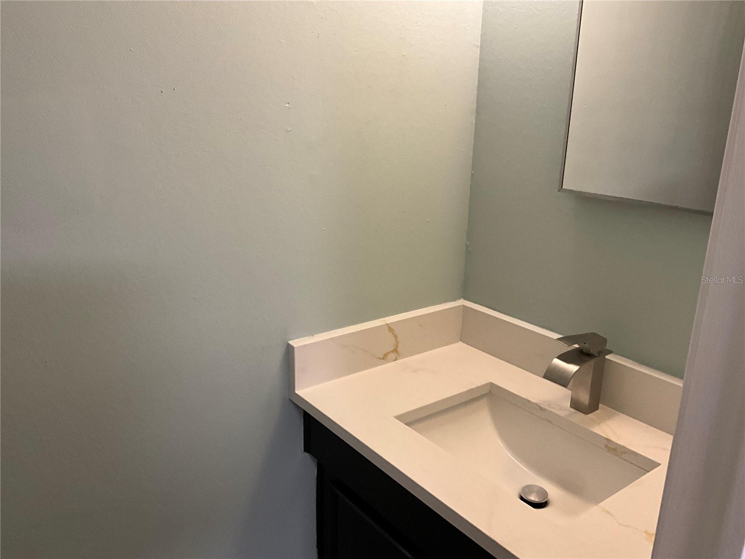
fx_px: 624
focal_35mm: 29
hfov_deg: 61.7
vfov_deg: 48.2
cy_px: 280
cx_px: 372
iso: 125
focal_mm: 3
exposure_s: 1/60
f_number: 1.8
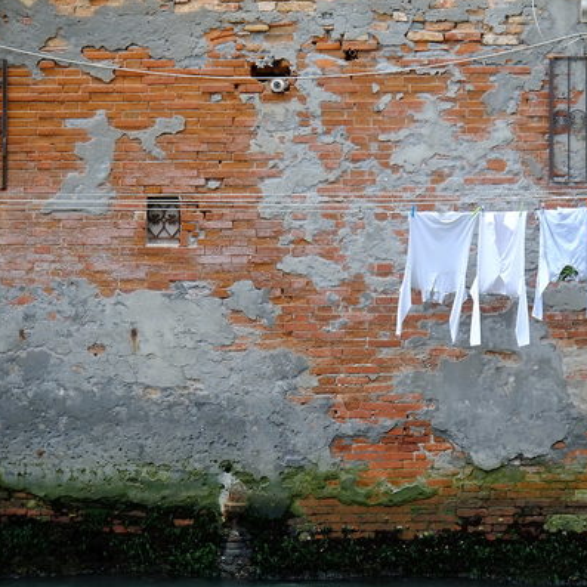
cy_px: 293
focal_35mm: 212
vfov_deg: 8.3
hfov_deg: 8.3
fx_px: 4067
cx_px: 381
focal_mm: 110
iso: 250
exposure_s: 1/125
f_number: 5.6
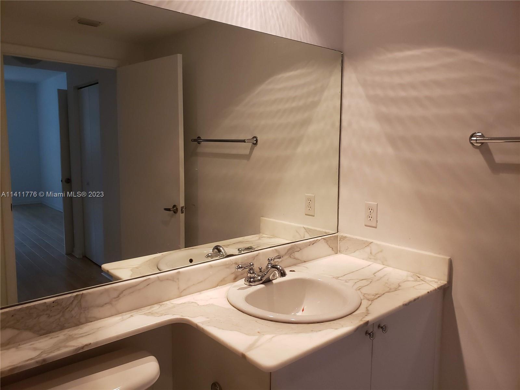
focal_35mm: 26
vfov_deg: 53.1
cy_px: 195
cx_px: 260
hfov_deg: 67.3
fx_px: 391
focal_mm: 4.3
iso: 200
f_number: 2.4
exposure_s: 1/60
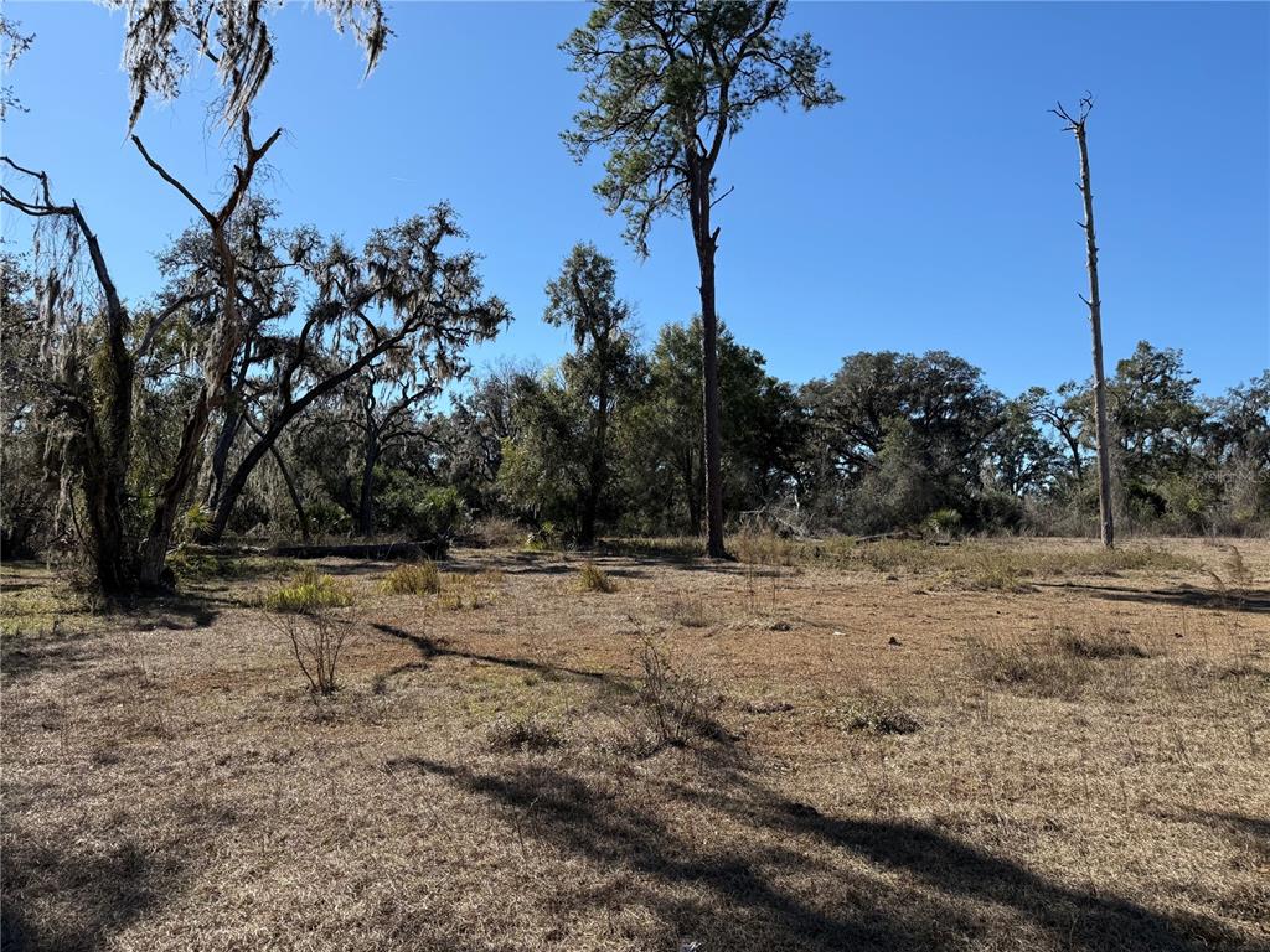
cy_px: 476
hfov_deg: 71.6
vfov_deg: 56.8
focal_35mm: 24
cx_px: 635
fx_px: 881
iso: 80
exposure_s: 1/3584
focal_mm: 6.76
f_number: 1.78
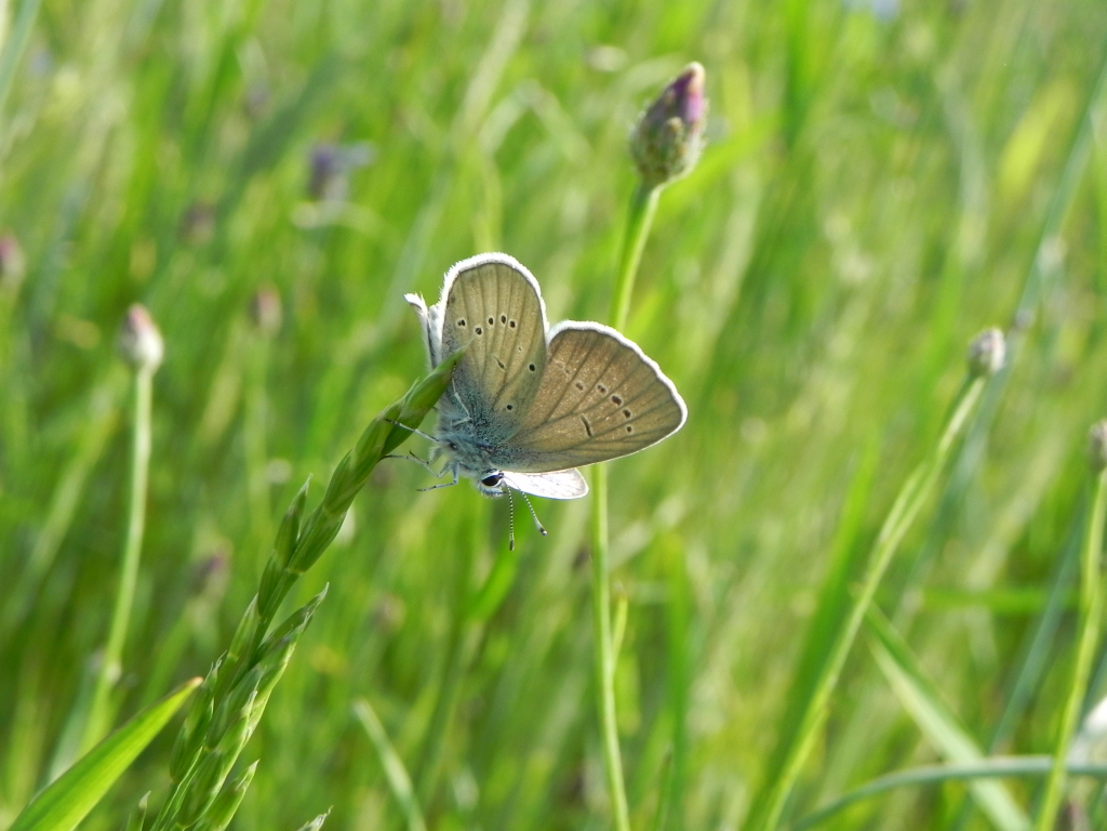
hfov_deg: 23.0
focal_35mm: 85
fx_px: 2718
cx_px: 554
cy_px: 416
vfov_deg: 17.4
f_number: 5.6
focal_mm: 15.1
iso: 160
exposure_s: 1/300
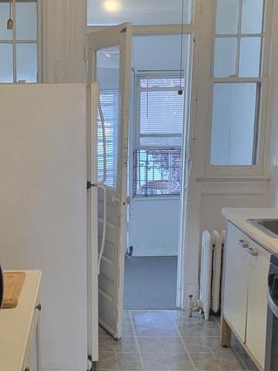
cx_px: 64
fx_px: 706
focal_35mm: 66
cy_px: 251
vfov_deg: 29.2
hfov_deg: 22.0
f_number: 1.8
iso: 200
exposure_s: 1/60
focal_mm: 5.4
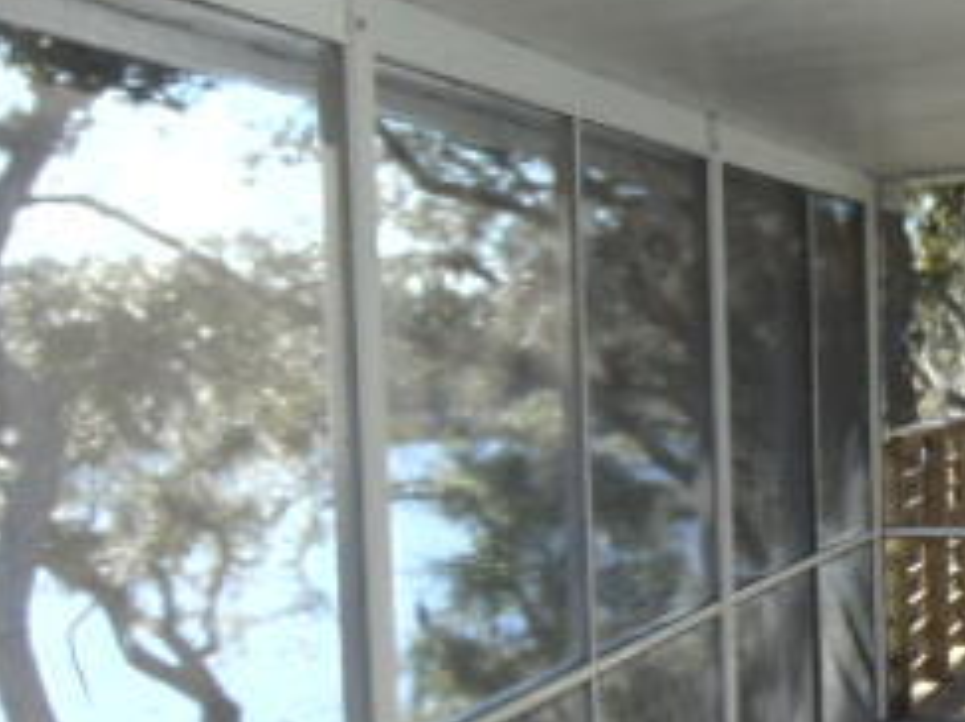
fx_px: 2201
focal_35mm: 79
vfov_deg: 18.5
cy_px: 543
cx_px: 1048
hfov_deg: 23.3
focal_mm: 5.4
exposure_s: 1/200
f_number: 3.1
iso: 80
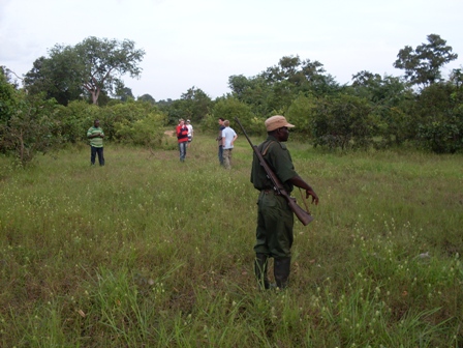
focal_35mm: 38
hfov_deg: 49.0
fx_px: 508
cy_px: 174
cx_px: 232
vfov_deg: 37.7
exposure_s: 1/180
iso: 80
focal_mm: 6.3
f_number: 2.8
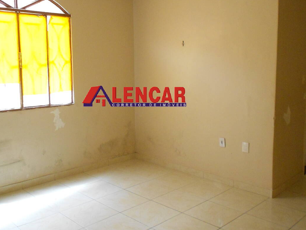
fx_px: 318
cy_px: 96
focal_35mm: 36
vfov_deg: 39.5
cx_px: 135
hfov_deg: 51.2
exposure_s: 1/30
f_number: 3.2
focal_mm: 4.6
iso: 400
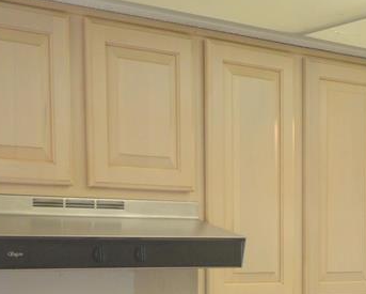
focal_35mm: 89
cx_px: 172
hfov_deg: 21.5
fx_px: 965
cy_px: 357
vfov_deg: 16.5
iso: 1000
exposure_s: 1/60
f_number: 5.6
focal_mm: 20
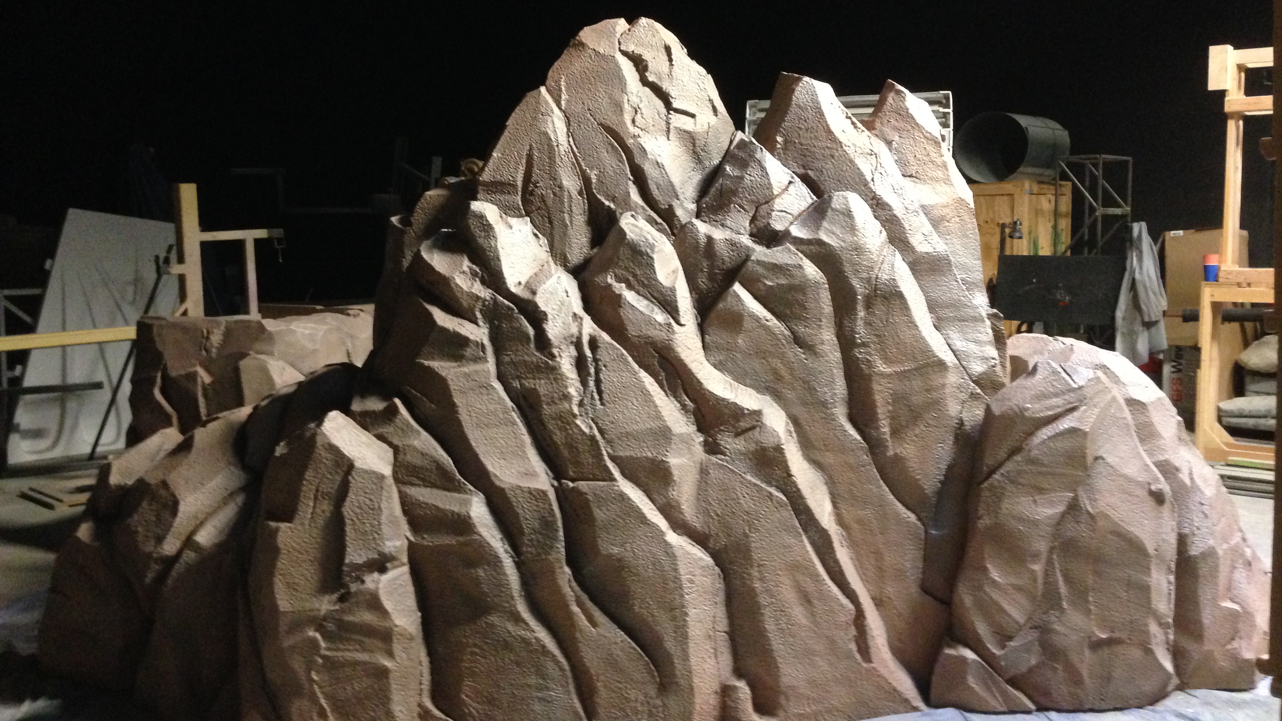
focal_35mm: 36
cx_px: 641
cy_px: 327
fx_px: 1224
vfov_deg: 32.8
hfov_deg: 55.3
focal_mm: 4.12
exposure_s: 1/15
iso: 500
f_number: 2.4
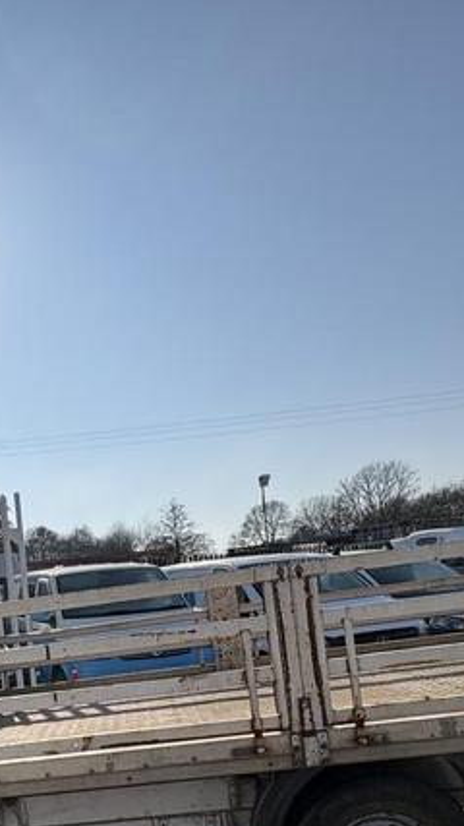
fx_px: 700
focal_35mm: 32
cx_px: 48
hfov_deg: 34.6
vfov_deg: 57.6
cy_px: 629
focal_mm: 2.22
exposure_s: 1/4132
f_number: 2.2
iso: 50
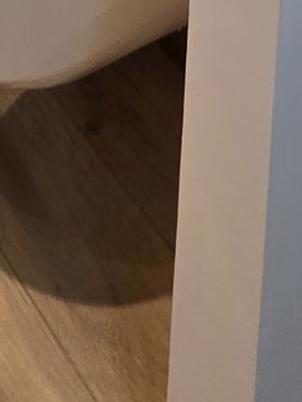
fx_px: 999
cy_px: -751
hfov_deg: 16.6
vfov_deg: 12.2
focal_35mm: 86
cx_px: -44
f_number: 1.9
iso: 250
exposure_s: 1/50
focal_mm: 2.2
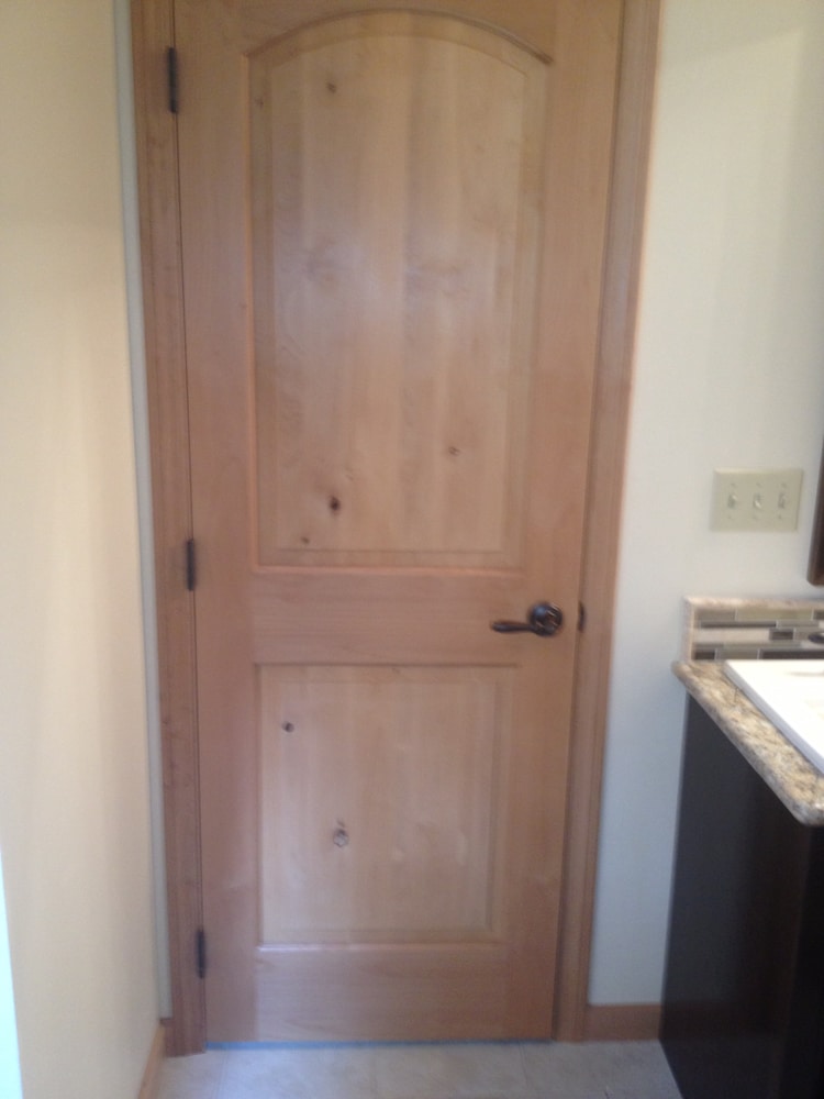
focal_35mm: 35
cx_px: 412
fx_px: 1111
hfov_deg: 40.7
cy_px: 550
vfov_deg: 52.6
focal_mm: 4.28
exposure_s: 1/20
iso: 100
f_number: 2.4
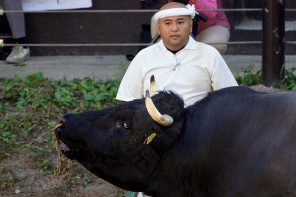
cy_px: 98
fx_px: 3699
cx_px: 148
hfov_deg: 4.6
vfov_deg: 3.1
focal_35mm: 450
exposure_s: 1/500
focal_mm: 300
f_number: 5.6
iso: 1000
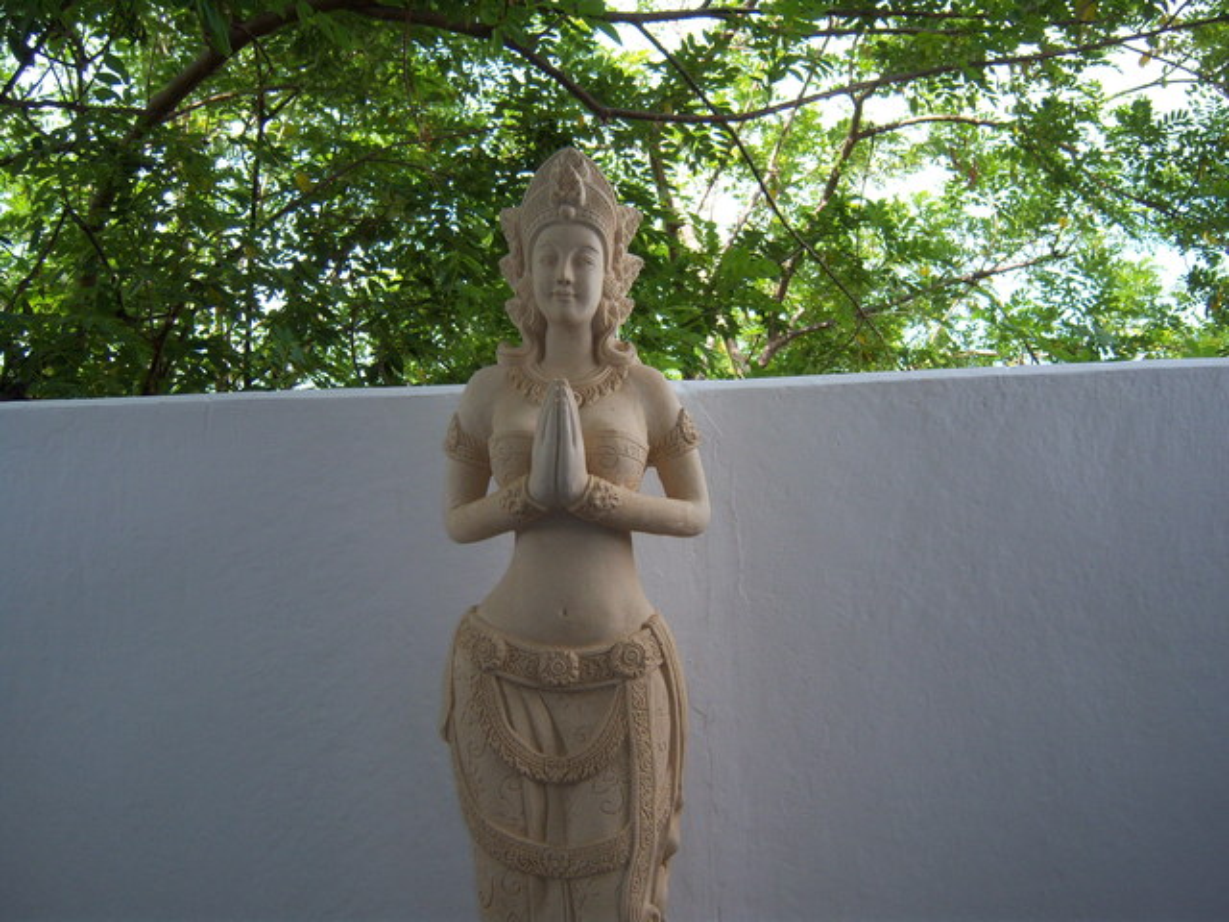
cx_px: 614
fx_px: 1278
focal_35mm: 36
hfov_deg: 51.4
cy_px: 461
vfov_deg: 39.7
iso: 80
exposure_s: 1/200
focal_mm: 7.5
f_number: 2.8
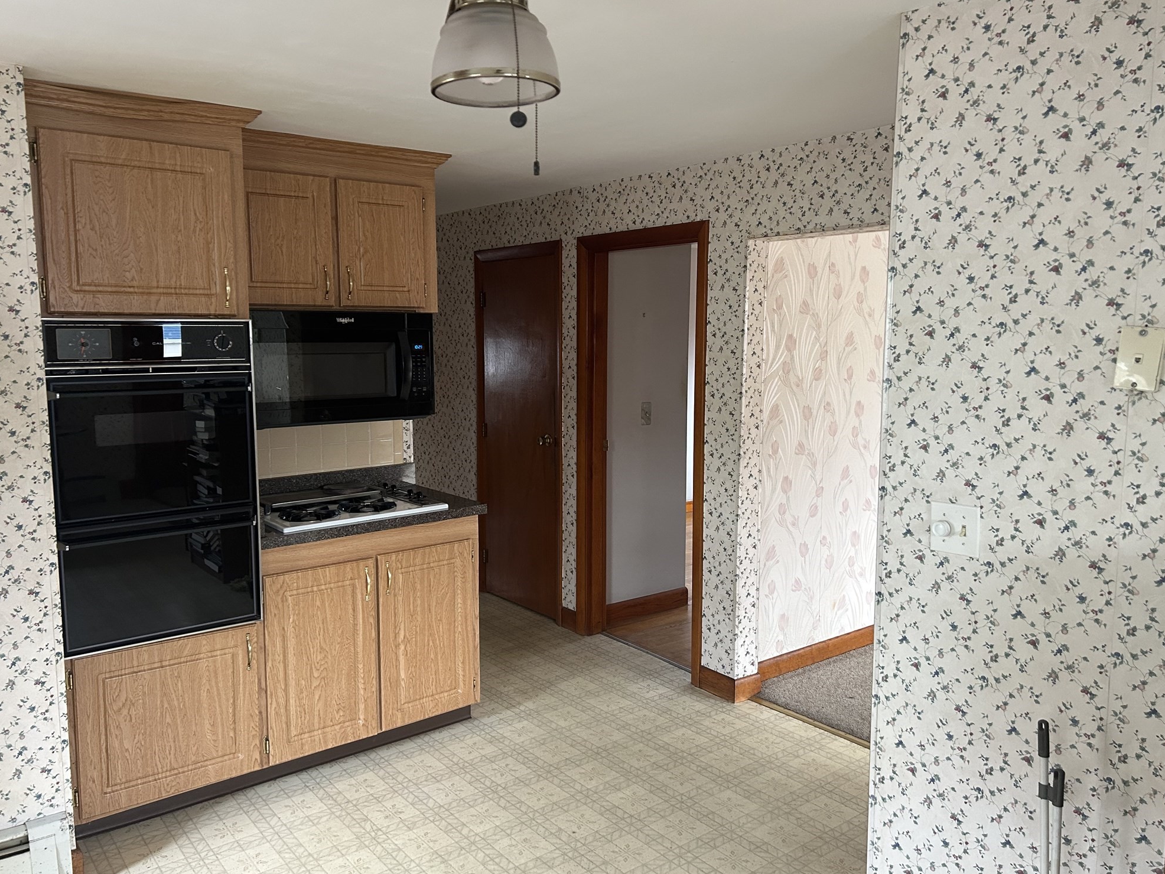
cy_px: 432
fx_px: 909
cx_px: 575
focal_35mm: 27
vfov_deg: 51.4
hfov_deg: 65.3
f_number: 1.5
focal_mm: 5.7
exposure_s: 1/60
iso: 200
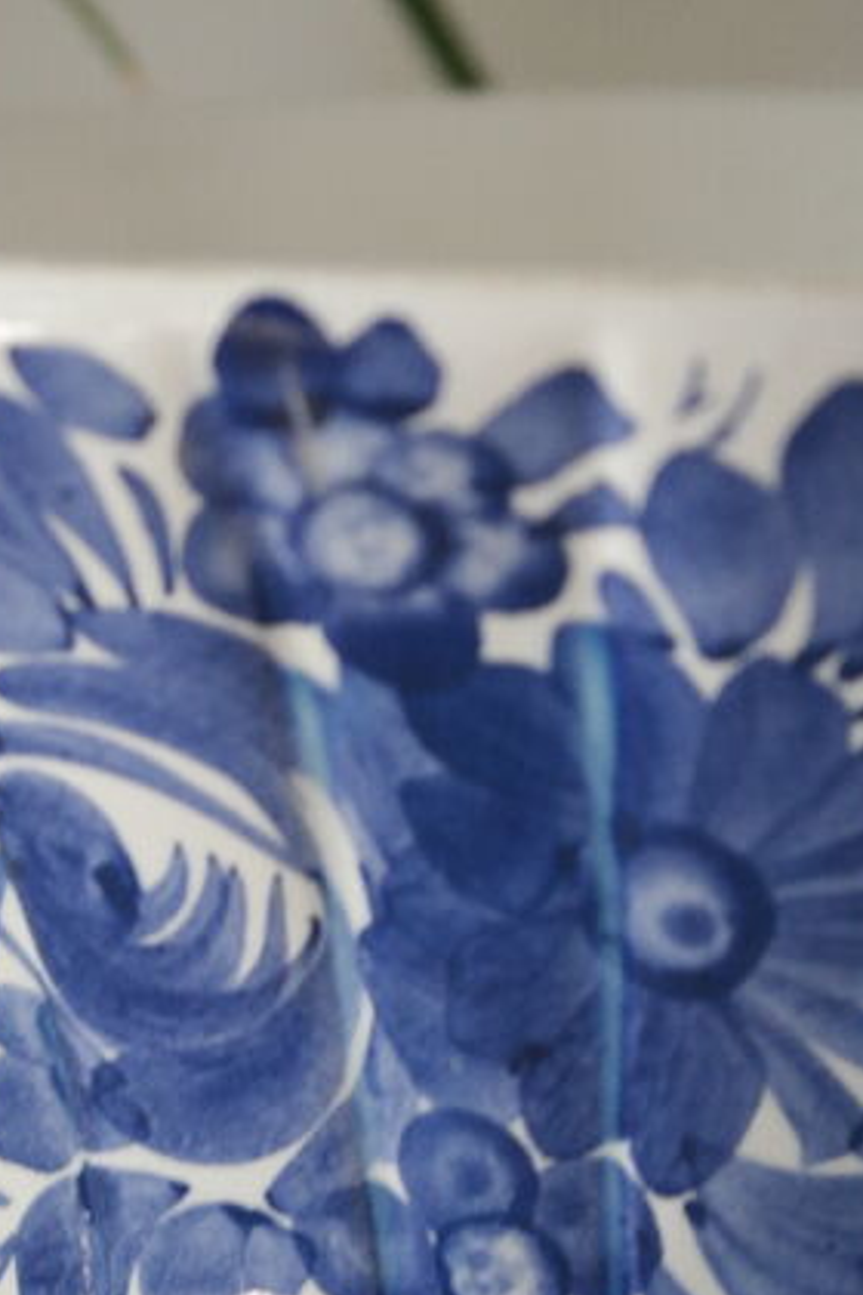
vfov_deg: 12.4
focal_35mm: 165
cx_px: -6
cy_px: 990
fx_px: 5933
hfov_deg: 8.3
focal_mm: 50
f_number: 5.6
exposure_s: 1/30
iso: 800
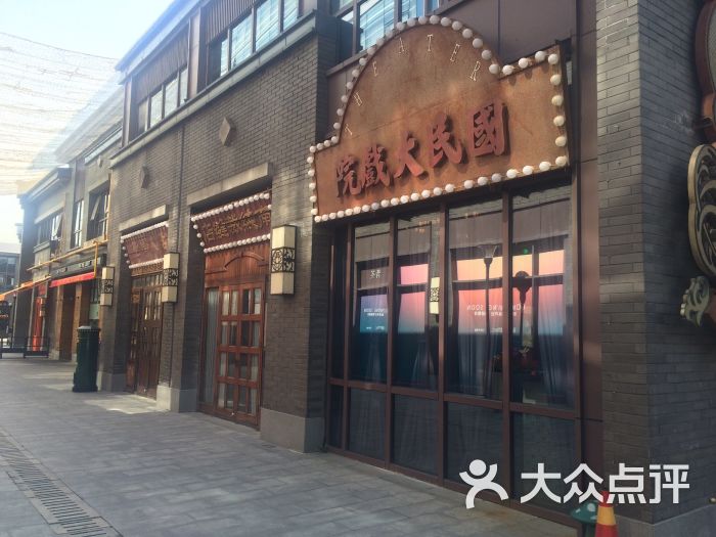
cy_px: 268
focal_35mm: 29
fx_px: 600
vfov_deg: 48.2
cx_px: 358
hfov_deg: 61.7
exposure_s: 1/360
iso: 32
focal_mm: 4.15
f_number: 2.2
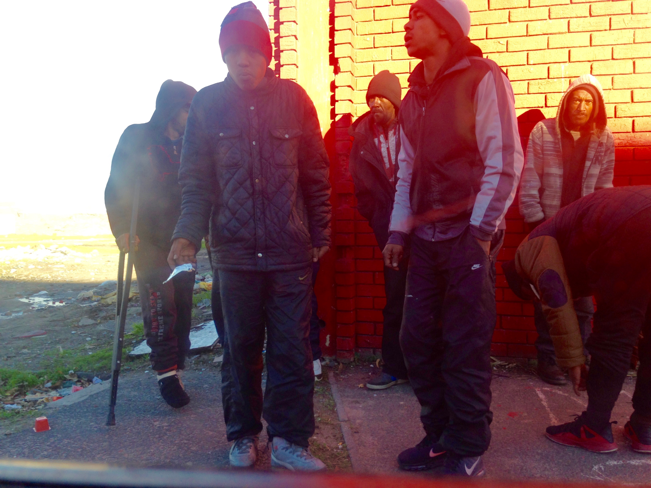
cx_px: 326
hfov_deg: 55.4
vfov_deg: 42.9
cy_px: 244
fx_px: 621
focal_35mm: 33
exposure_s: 1/196
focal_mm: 4.12
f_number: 2.4
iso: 50
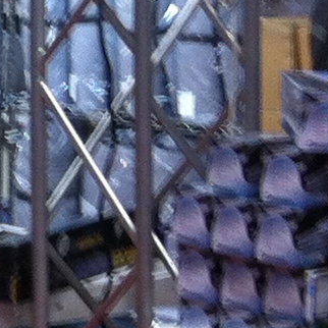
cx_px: -627
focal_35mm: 249
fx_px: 2669
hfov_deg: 6.5
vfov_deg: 7.0
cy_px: -70
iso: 80
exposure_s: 1/15
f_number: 2.8
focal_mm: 3.85
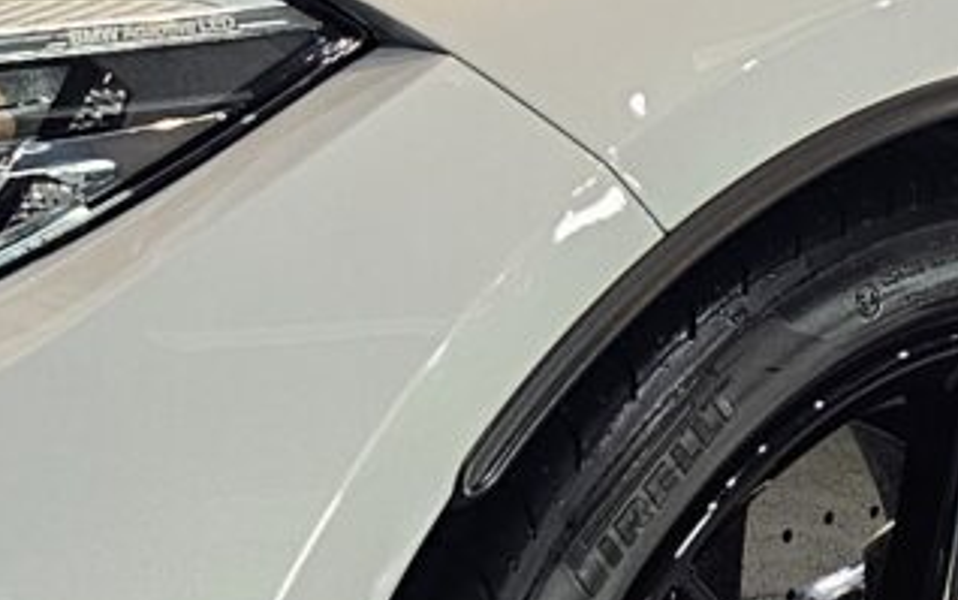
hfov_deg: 14.2
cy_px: -175
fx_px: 3839
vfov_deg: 8.8
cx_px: 500
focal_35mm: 147
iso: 320
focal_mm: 6.3
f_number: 1.7
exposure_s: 1/100
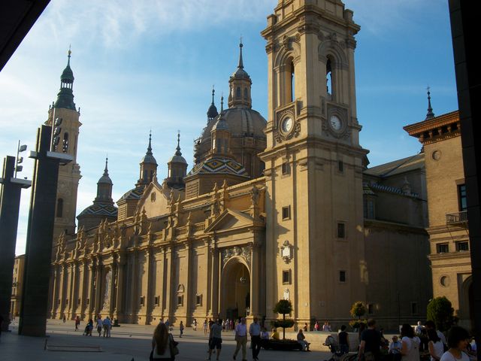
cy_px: 180
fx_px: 584
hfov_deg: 44.8
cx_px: 240
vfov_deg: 34.3
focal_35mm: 42
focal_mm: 7.1
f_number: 6.3
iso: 80
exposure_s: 1/203
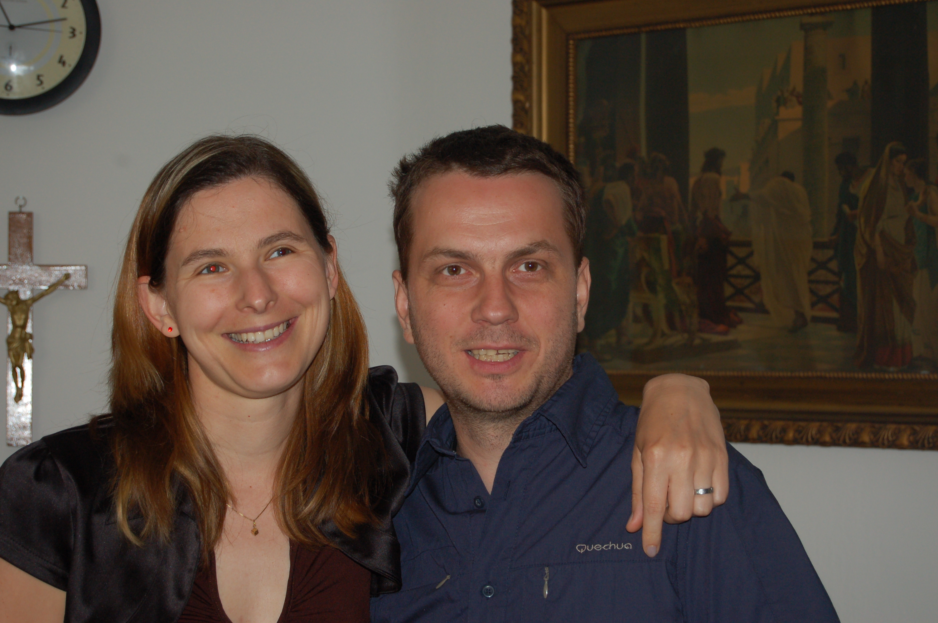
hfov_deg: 24.6
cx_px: 469
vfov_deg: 16.5
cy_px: 312
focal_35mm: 82
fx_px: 2148
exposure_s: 1/60
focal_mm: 55
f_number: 5.6
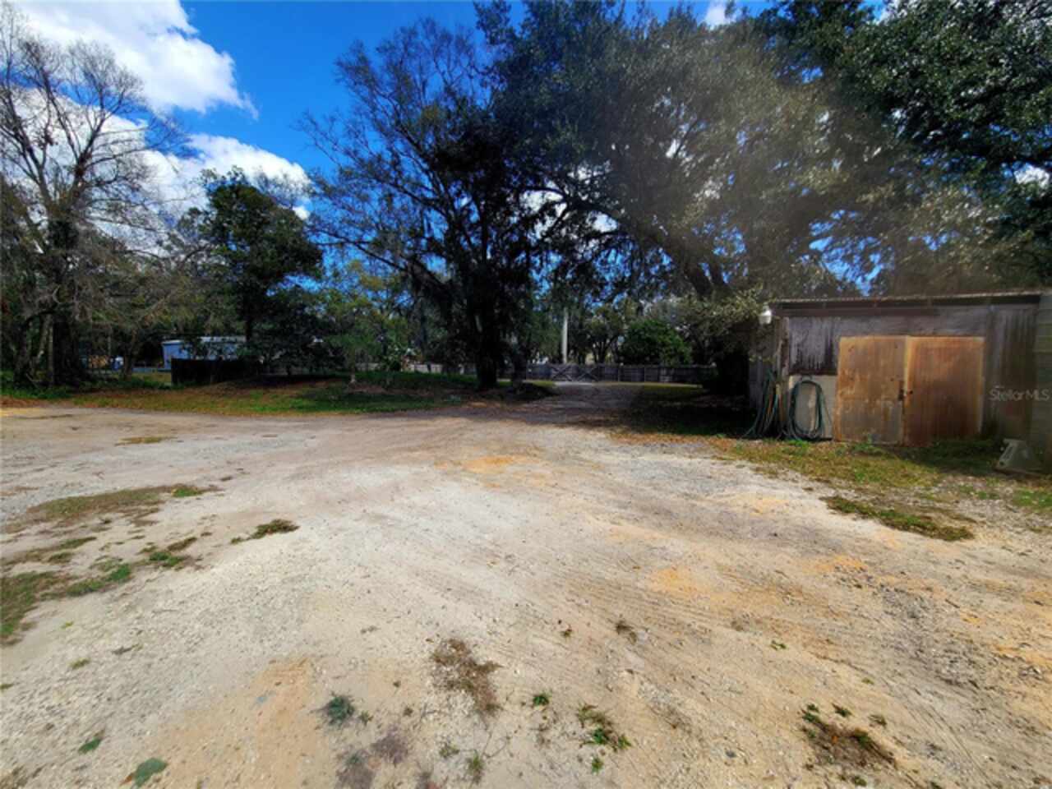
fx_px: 395
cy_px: 394
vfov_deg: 89.9
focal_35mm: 13
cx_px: 526
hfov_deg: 106.2
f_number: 2.2
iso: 50
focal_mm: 2.2
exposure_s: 1/1250
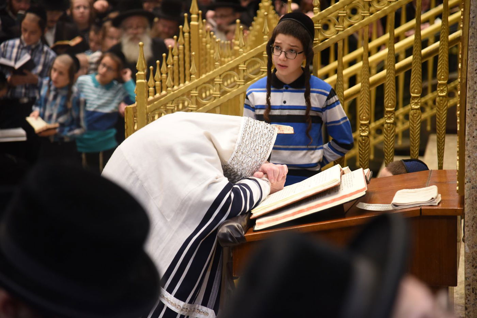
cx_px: 238
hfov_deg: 17.1
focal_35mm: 120
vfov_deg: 11.4
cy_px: 159
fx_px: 1590
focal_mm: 120
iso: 1250
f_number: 4
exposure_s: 1/100
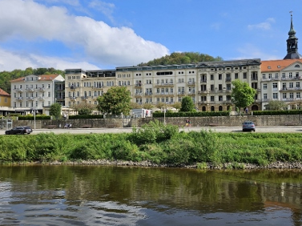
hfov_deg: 61.5
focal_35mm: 29
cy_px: 117
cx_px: 172
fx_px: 253
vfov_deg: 48.1
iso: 25
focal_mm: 5.4
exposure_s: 1/1829
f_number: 1.8
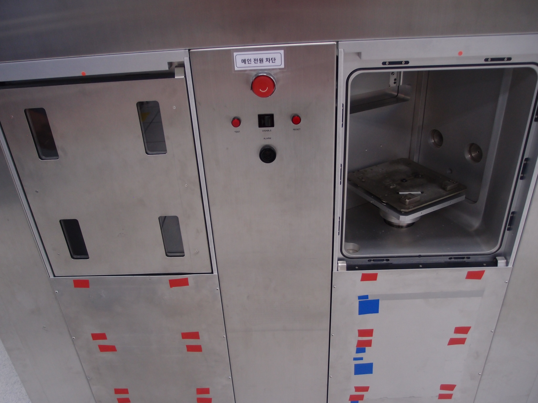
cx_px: 269
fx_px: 435
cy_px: 202
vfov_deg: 49.7
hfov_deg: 63.4
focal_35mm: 28
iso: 160
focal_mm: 6
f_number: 1.8
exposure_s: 1/60
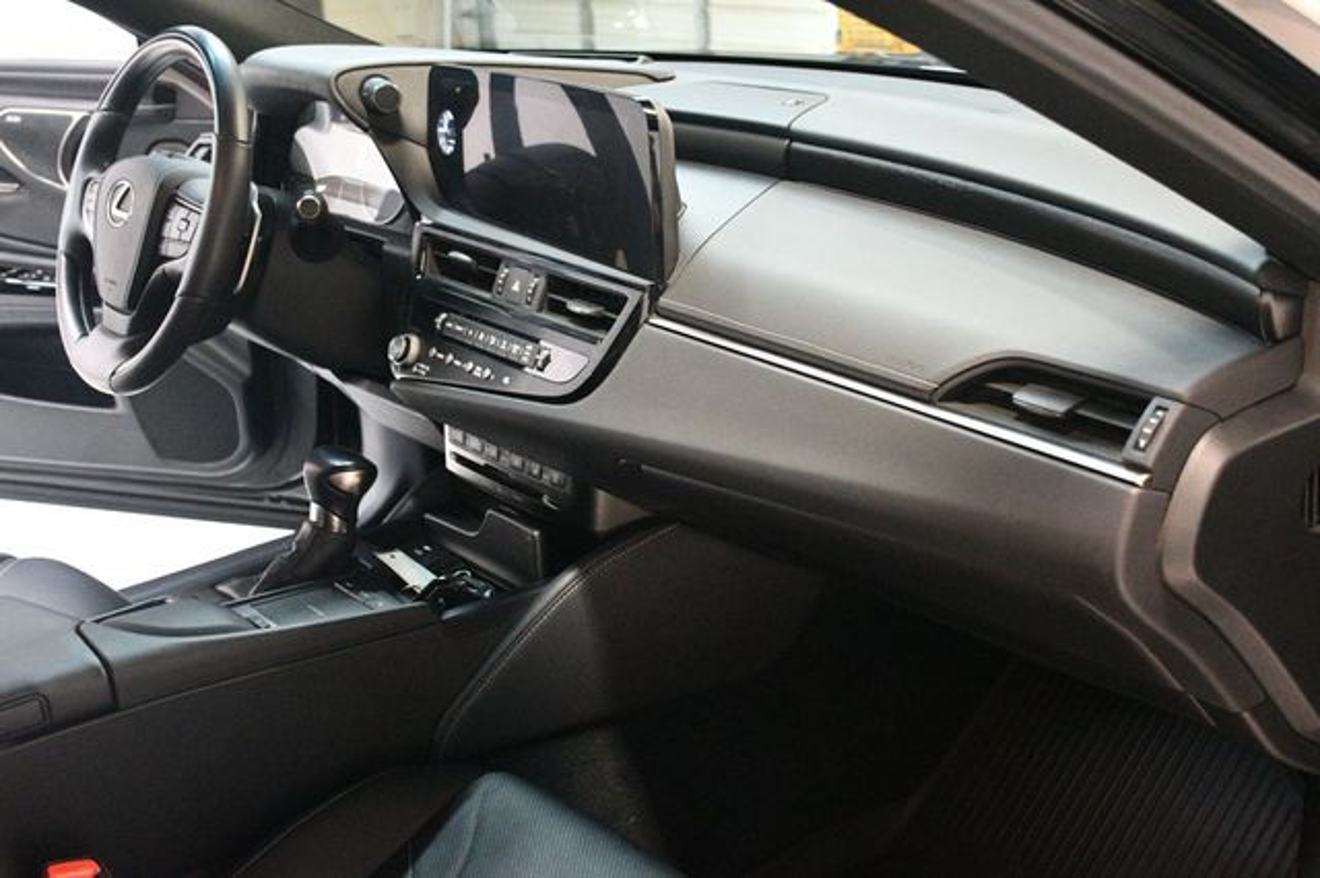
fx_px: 1649
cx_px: 660
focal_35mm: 45
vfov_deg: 29.8
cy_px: 439
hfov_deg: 43.6
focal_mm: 30
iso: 7200
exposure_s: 1/60
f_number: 4
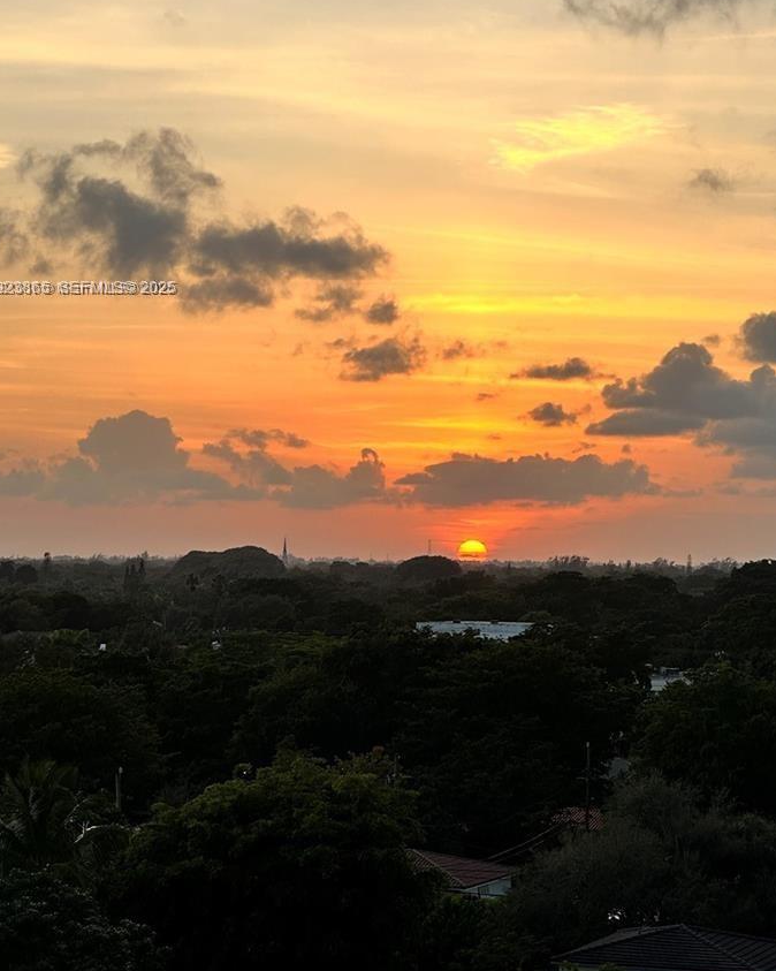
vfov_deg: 17.9
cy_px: 289
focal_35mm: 107
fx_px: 3073
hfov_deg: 14.4
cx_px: 481
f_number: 2.8
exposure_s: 1/99
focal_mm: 9
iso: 32
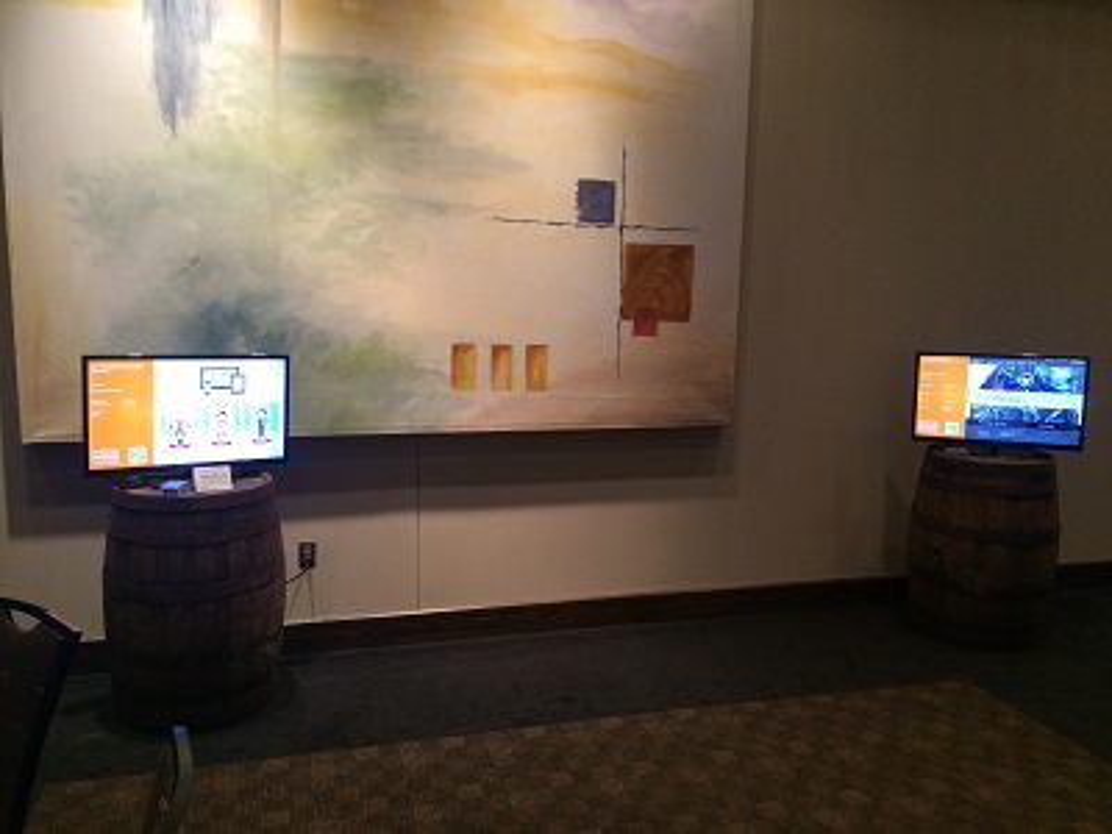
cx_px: 556
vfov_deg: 48.2
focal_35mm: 29
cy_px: 417
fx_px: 932
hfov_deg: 61.7
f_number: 2.2
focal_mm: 4.15
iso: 160
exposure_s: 1/30
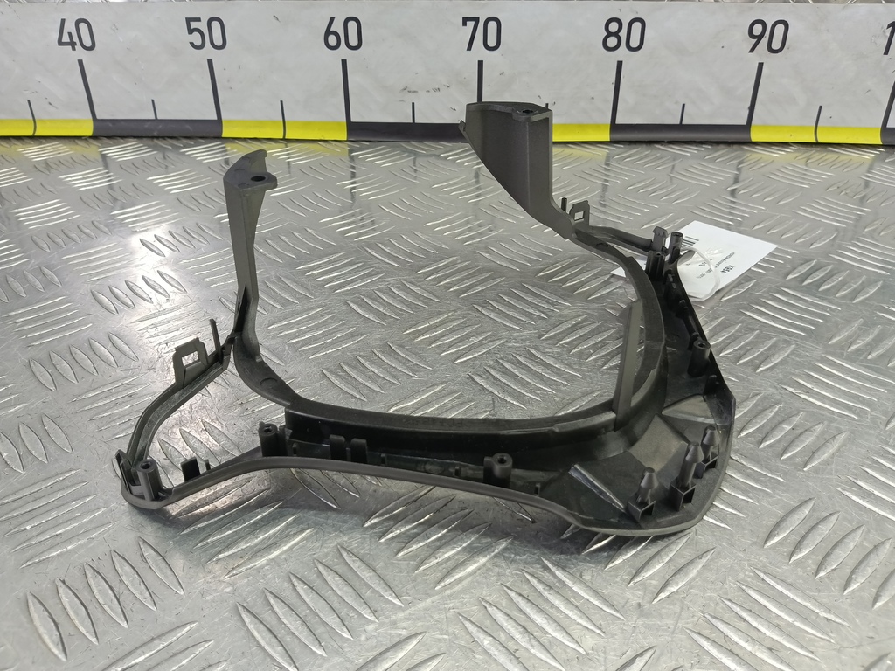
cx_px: 448
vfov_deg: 51.4
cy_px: 336
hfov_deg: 65.3
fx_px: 698
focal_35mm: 27
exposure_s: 1/50
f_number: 1.6
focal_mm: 4.11
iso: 164
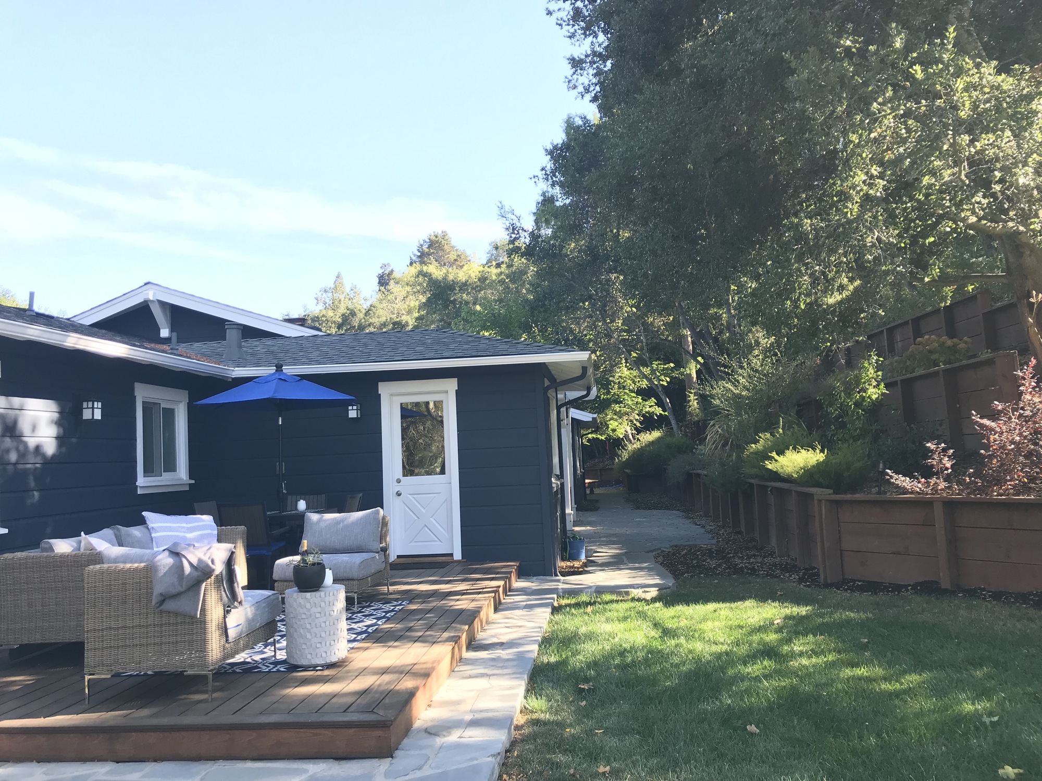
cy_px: 390
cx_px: 521
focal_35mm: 28
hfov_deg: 63.4
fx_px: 843
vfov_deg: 49.7
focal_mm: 3.99
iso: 20
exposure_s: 1/210
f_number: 1.8
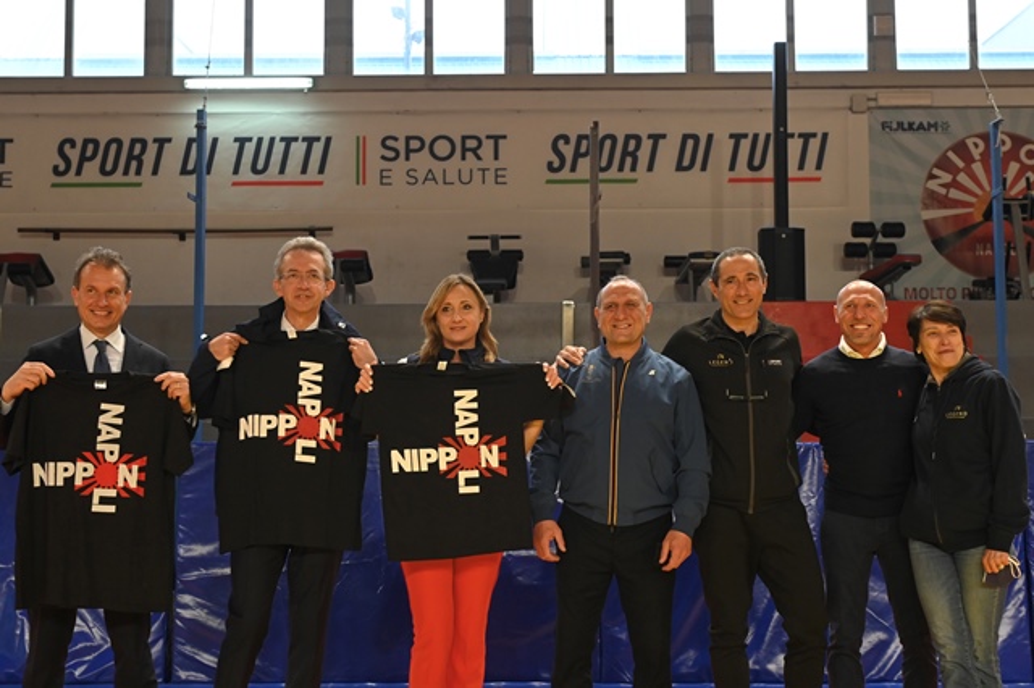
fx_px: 1378
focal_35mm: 48
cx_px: 517
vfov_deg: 28.0
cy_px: 344
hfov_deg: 41.1
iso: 2500
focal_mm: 48
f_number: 5.6
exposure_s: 1/125
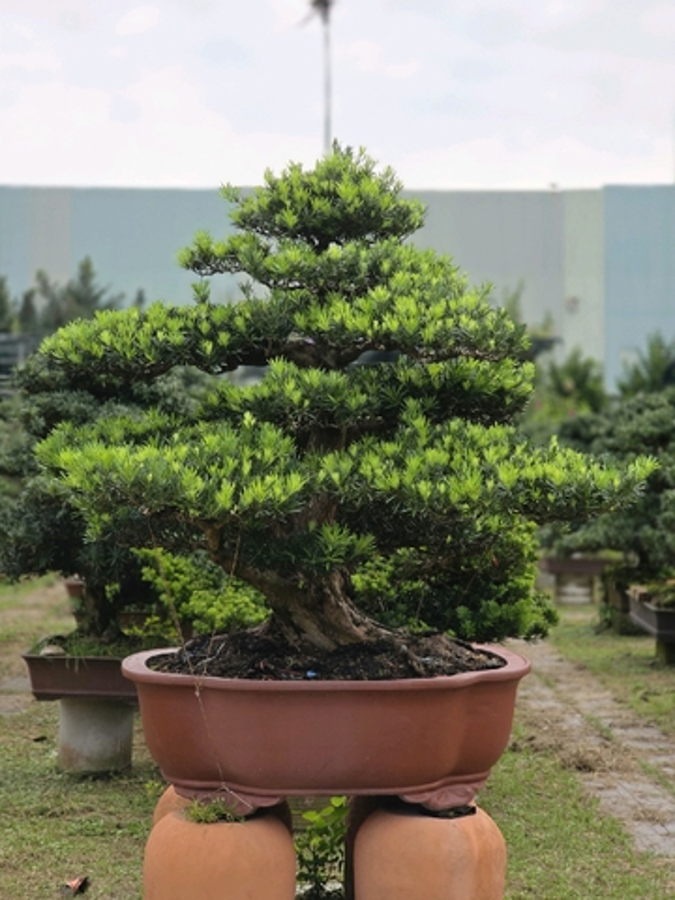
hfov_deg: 21.3
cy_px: 450
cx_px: 338
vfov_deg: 28.2
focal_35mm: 69
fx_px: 1794
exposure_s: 1/1429
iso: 50
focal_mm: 7.9
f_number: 2.4
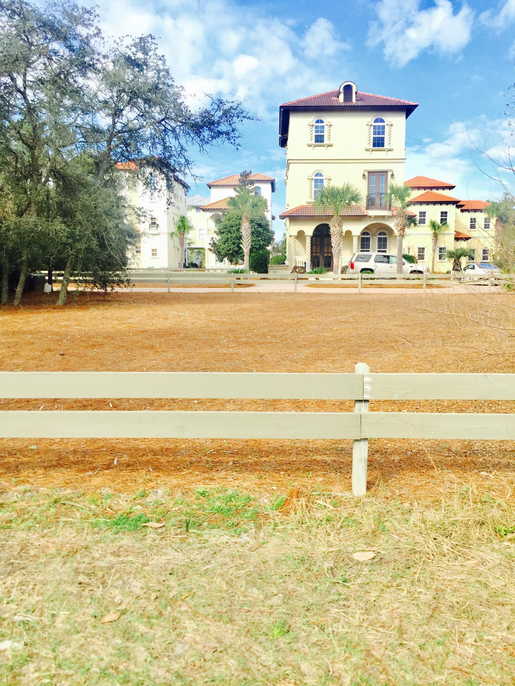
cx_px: 258
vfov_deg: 61.7
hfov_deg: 48.2
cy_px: 343
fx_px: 575
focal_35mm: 29
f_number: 2.2
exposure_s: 1/920
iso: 32
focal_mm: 4.15
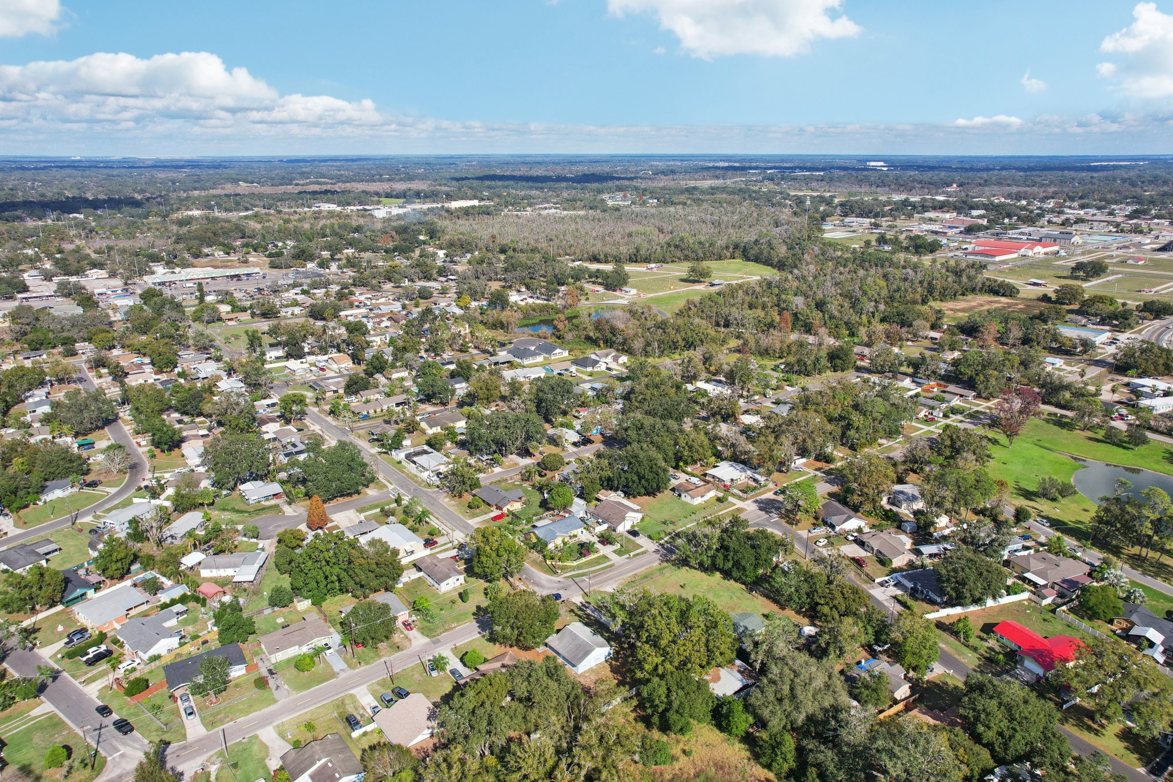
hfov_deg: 78.6
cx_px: 586
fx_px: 717
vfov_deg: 57.2
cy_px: 391
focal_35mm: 22
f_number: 2.8
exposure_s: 1/2500
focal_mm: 8.4
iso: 130
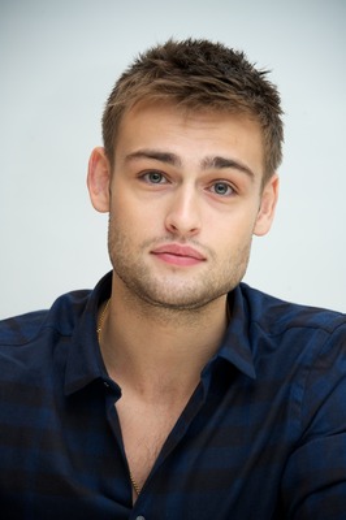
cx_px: 173
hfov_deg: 7.6
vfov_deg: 11.4
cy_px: 260
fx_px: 2599
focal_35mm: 180
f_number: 5.6
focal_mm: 180
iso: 500
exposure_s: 1/60
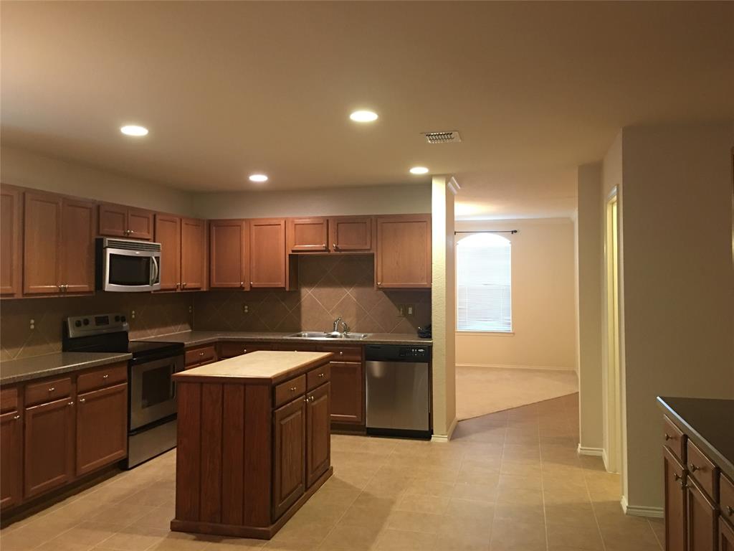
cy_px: 276
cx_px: 367
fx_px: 615
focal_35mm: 29
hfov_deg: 61.7
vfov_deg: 48.2
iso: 50
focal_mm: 4.15
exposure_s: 1/4
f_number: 2.2
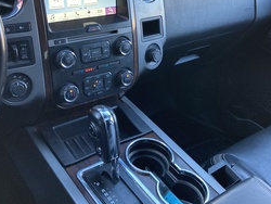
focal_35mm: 47
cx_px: 170
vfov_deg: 30.5
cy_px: 55
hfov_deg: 40.1
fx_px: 368
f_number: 1.8
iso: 100
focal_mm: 3.99
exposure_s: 1/60
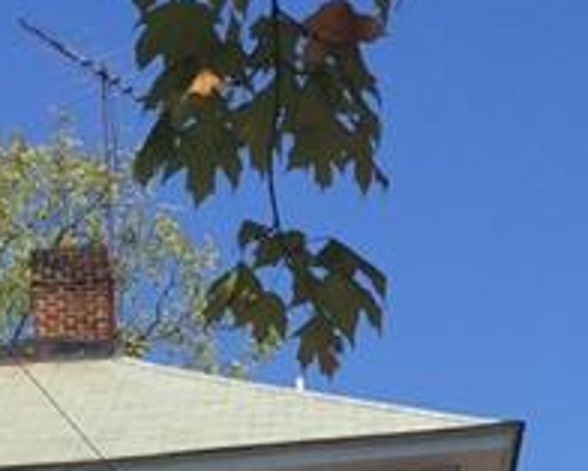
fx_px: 1933
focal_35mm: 111
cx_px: 156
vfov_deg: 11.7
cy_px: 1083
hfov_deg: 17.2
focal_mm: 4.15
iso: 32
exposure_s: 1/1647
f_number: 2.2
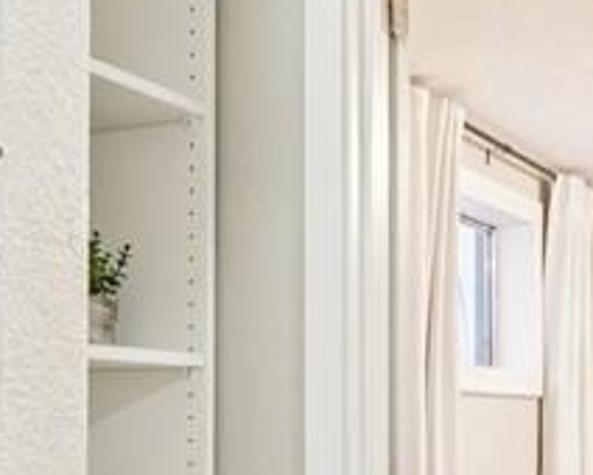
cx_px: 322
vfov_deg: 22.0
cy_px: 425
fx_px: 1195
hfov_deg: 27.9
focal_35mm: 68
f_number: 8
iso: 800
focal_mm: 10
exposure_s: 1
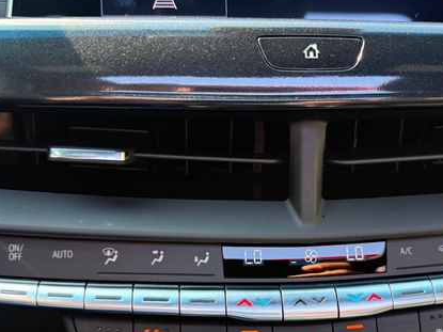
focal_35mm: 37
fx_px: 473
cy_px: 224
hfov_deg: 50.0
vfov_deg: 38.2
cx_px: 253
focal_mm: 6.76
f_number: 1.78
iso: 200
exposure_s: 1/195
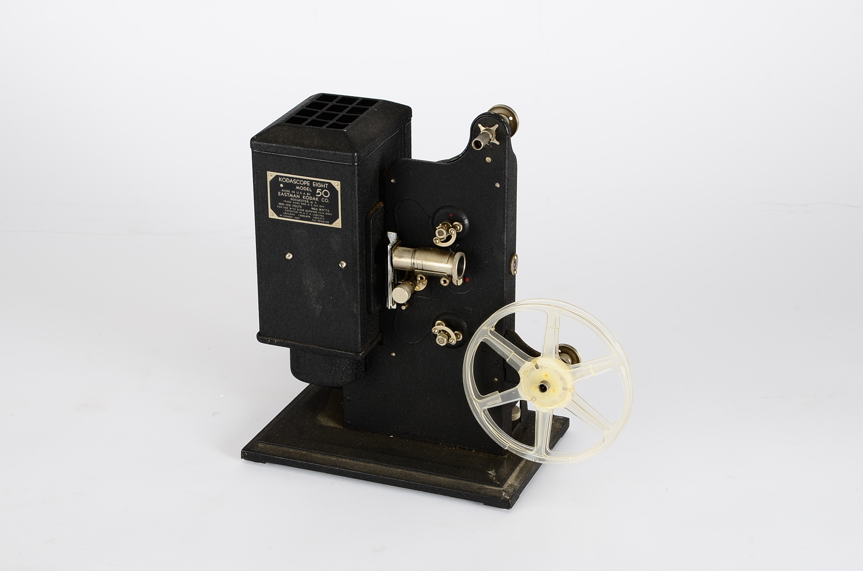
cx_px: 432
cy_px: 286
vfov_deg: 15.6
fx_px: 2081
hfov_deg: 23.4
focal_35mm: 87
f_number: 11
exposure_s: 1/100
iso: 100
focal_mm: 58
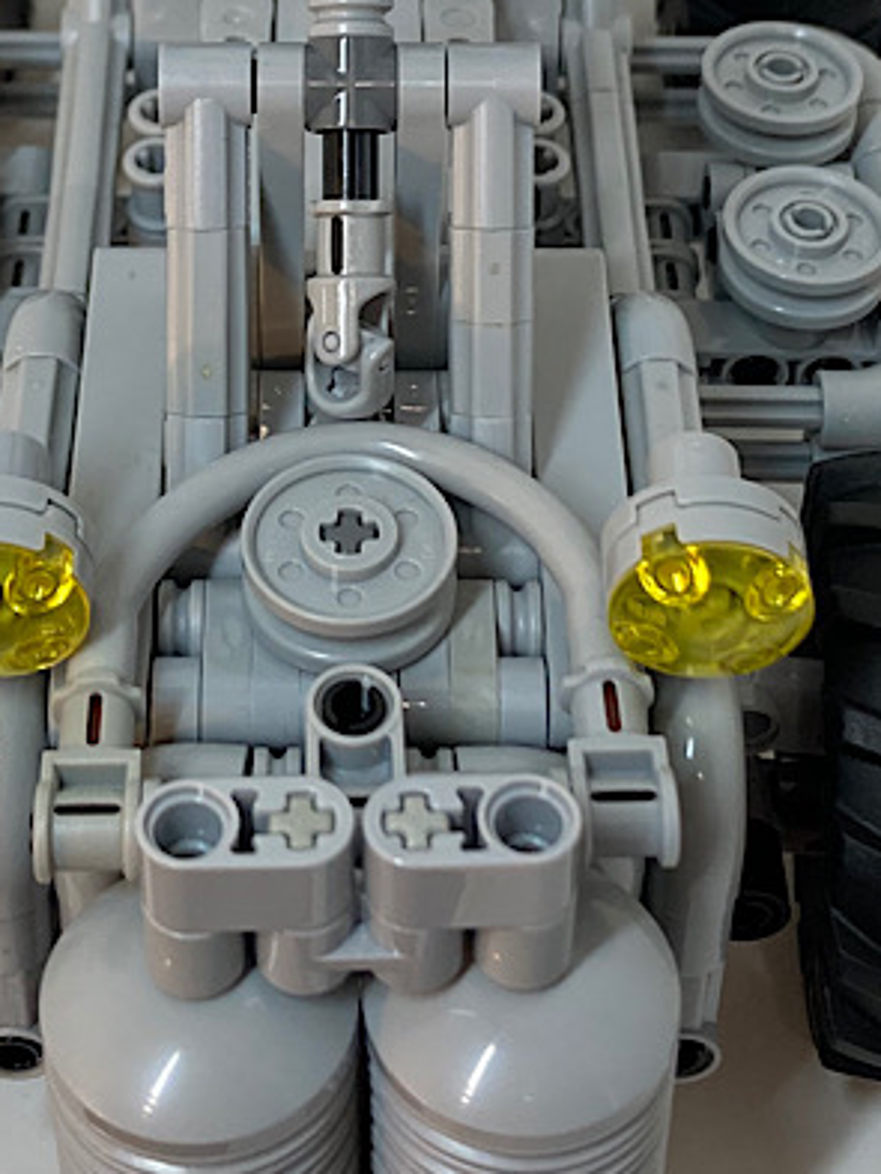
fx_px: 1933
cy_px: 305
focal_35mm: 57
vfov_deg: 33.2
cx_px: 334
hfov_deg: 25.6
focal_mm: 3.99
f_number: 1.8
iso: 40
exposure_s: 1/50
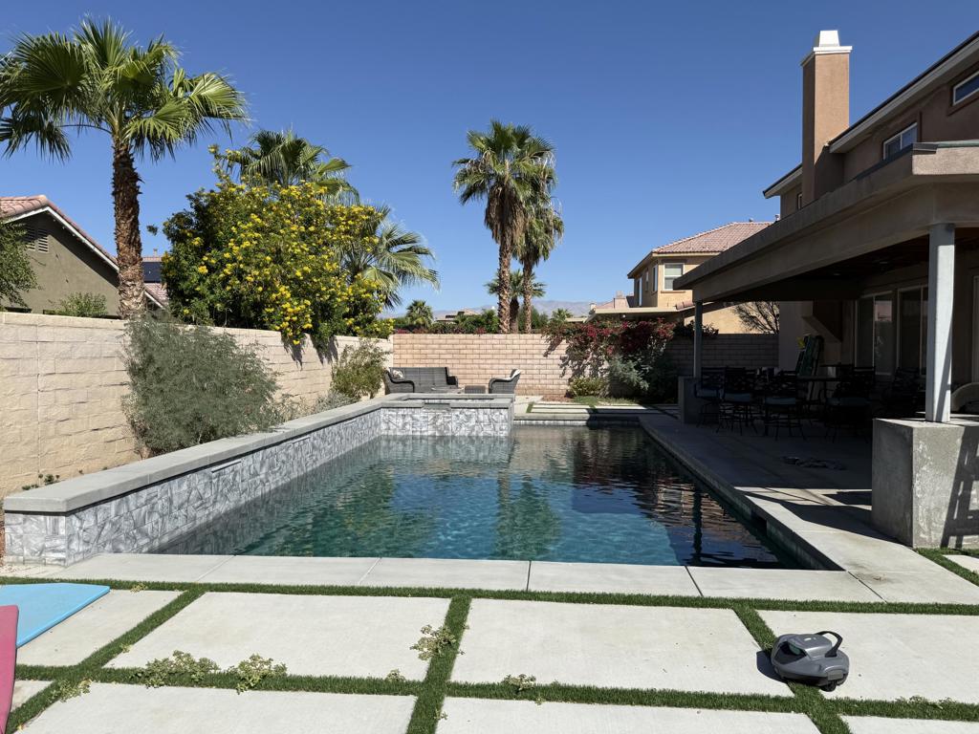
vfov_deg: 56.8
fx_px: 679
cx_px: 490
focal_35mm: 24
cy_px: 367
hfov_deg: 71.6
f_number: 1.78
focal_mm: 6.76
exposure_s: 1/6711
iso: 80
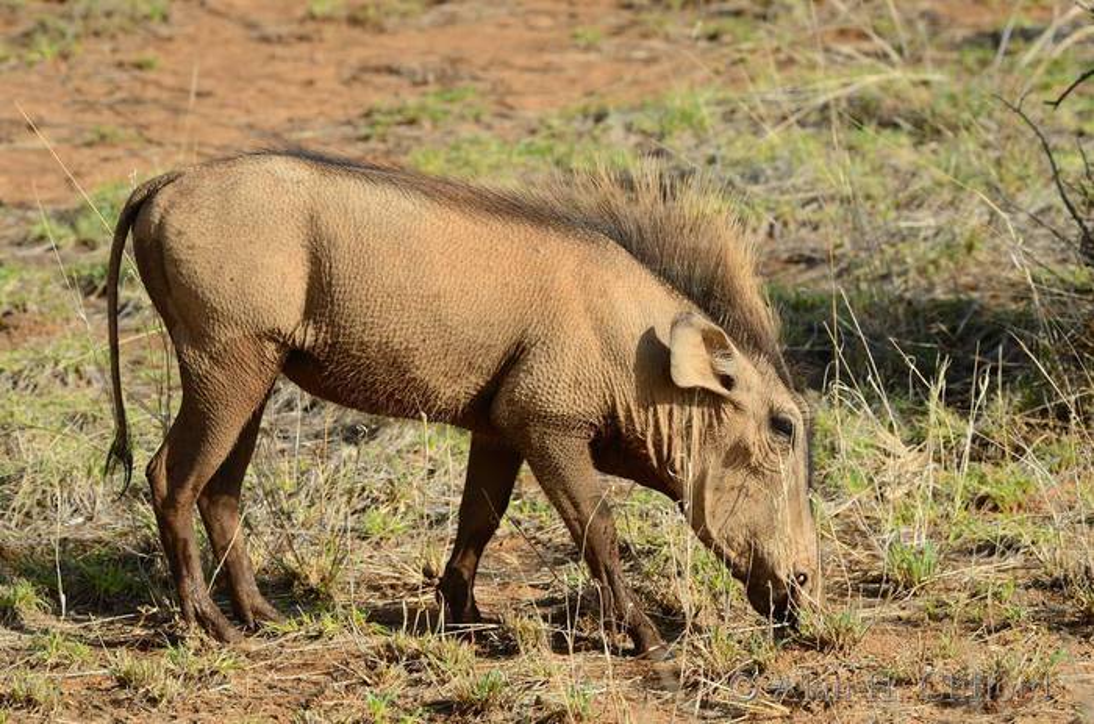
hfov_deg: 5.5
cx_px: 547
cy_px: 362
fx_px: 11367
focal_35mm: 375
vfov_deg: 3.6
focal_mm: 250
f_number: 9
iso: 160
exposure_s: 1/250
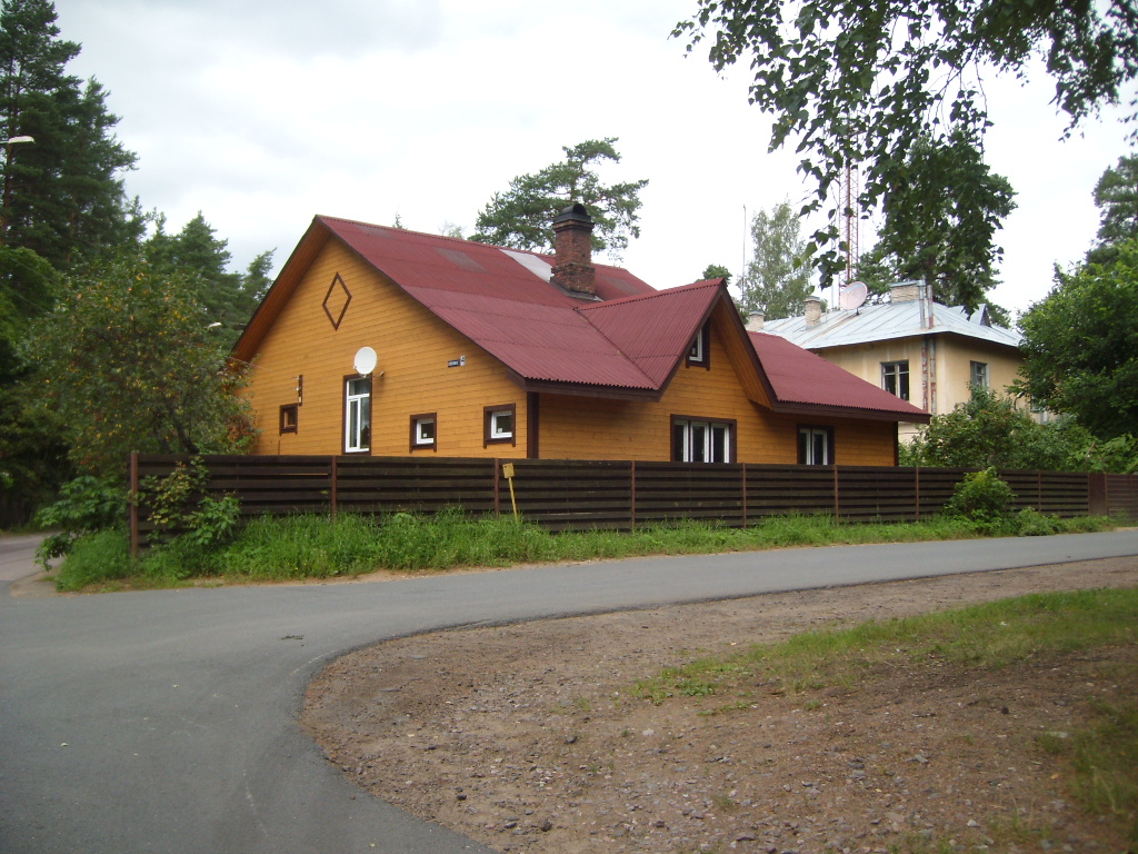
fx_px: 1151
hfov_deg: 52.6
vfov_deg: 40.7
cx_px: 569
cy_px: 427
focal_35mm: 35
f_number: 2.8
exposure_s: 1/707
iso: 50
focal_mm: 5.8
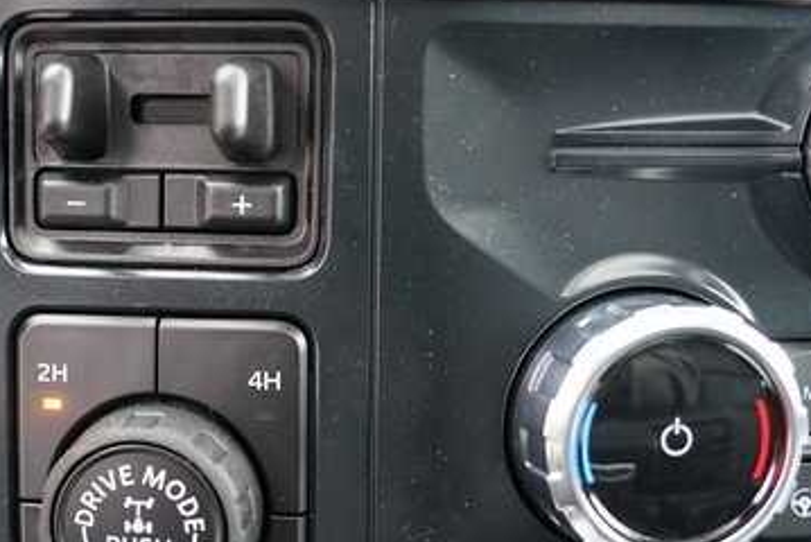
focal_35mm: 57
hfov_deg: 34.5
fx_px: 1285
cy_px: 322
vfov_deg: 23.8
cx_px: 230
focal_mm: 32
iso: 1600
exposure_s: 1/60
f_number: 3.5
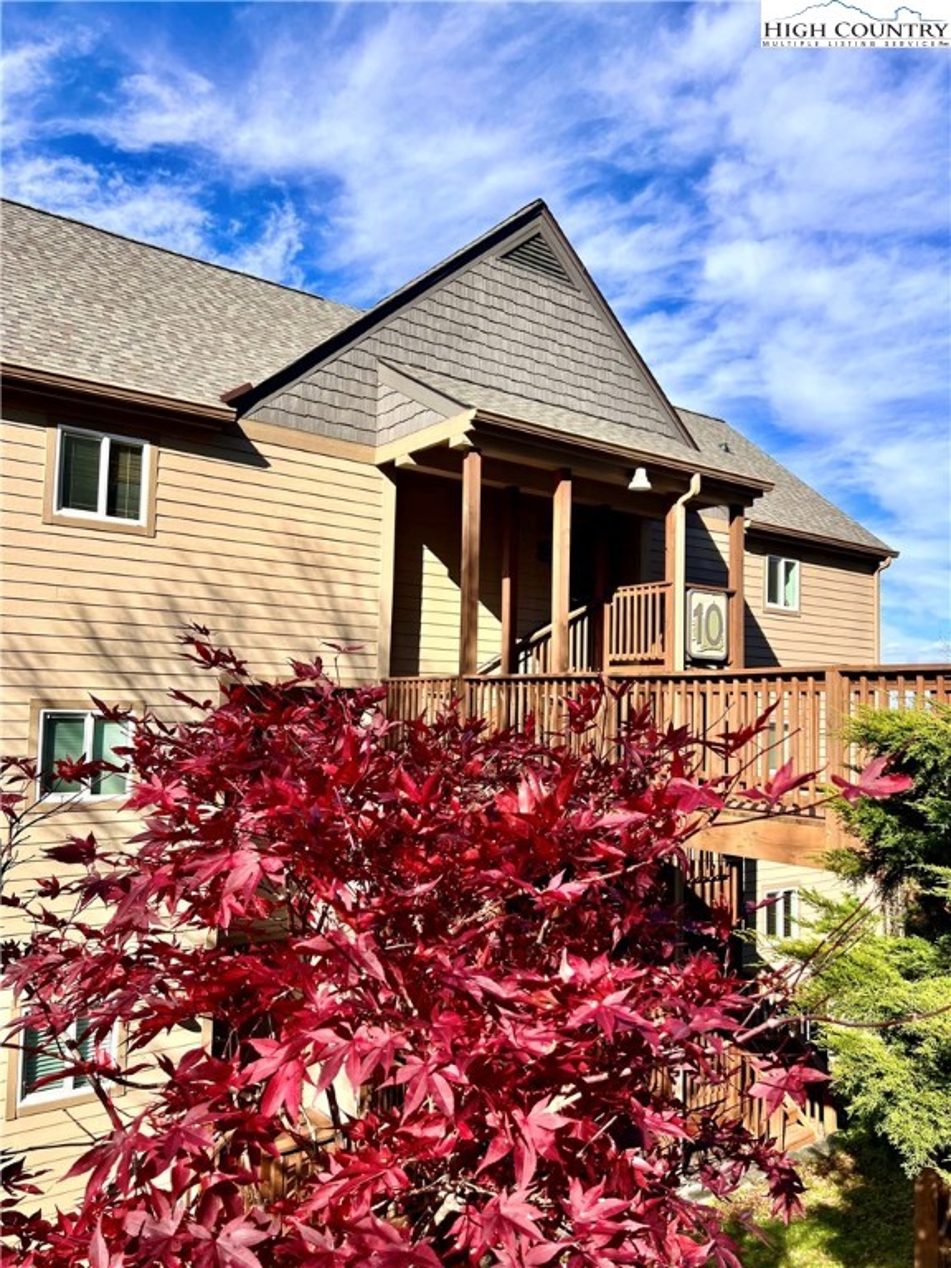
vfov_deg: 67.3
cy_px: 634
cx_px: 476
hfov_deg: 53.1
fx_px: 952
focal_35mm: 26
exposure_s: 1/2994
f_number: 1.5
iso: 50
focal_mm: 5.7
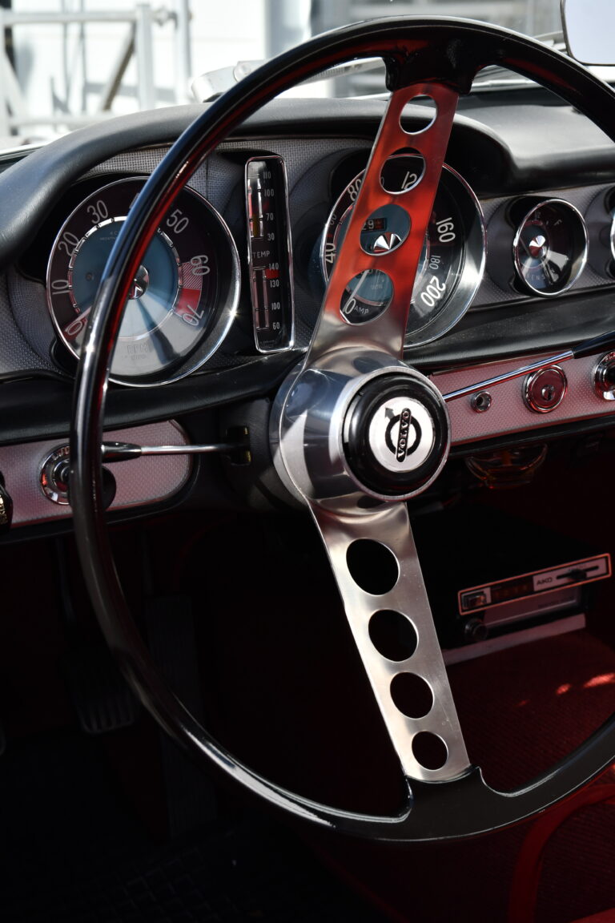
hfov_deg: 20.6
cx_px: 308
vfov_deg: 30.5
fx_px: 1691
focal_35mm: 66
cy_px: 462
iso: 250
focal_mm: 44
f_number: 9
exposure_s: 1/320
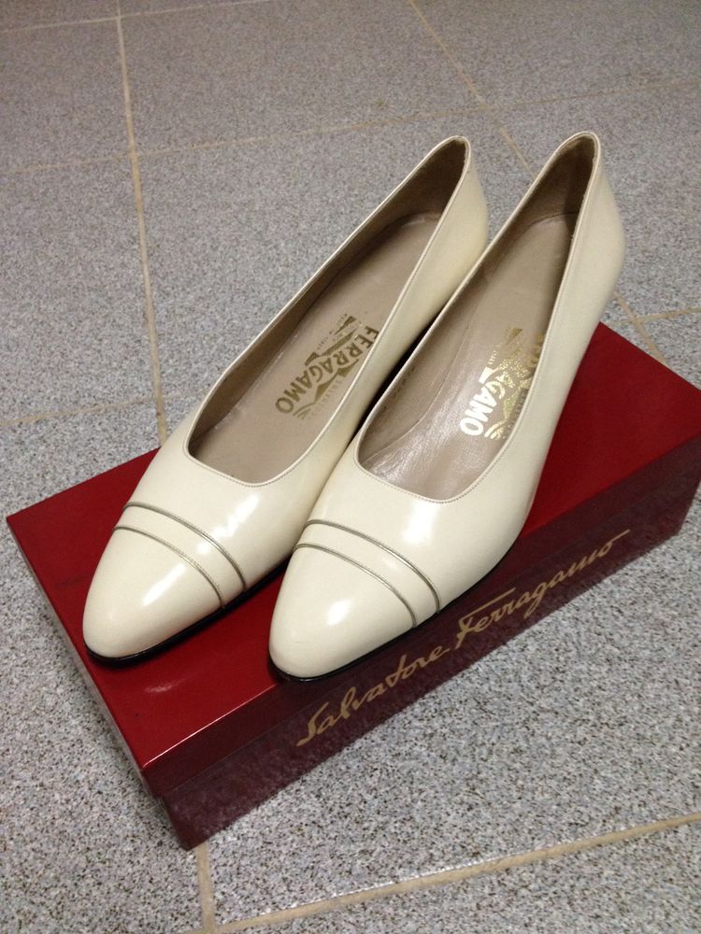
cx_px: 350
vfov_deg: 52.6
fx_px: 945
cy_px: 467
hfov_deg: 40.7
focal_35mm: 35
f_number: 2.4
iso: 250
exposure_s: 1/20
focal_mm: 4.28
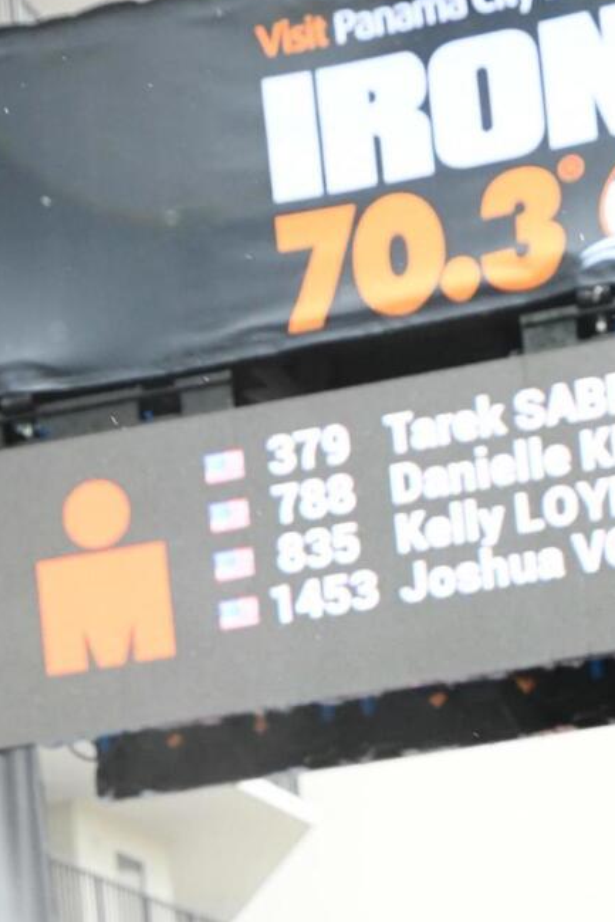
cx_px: 301
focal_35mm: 158
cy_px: 1143
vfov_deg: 12.6
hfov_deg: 8.7
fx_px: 4046
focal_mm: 38
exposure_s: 1/800
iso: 2500
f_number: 6.3
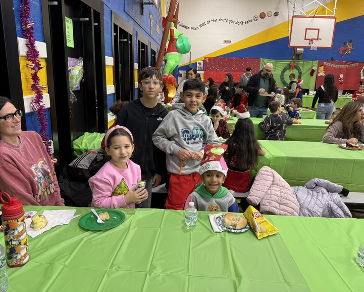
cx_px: 180
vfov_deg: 54.9
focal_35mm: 26
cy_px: 141
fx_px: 280
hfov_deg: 66.0
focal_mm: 6.76
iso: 200
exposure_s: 1/109
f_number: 1.78
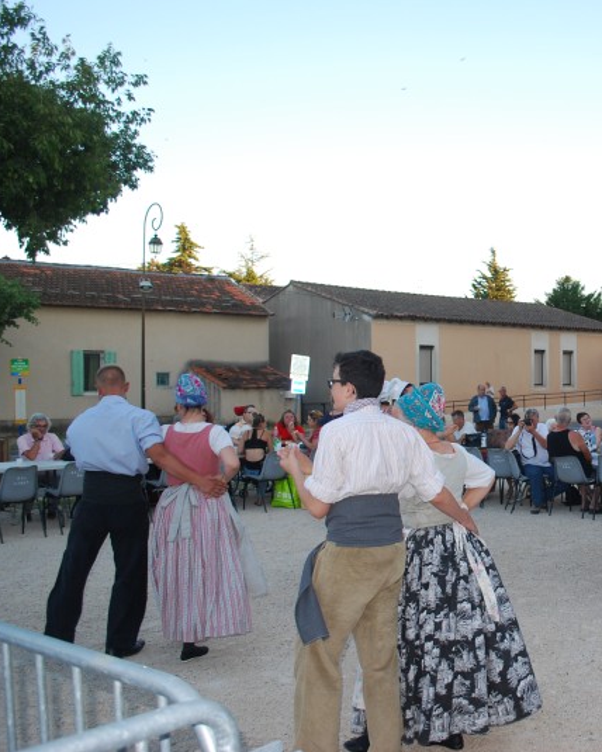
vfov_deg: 47.9
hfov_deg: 36.8
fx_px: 846
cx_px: 536
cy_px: 376
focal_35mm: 38
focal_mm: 18
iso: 200
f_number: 3.5
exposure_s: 1/125
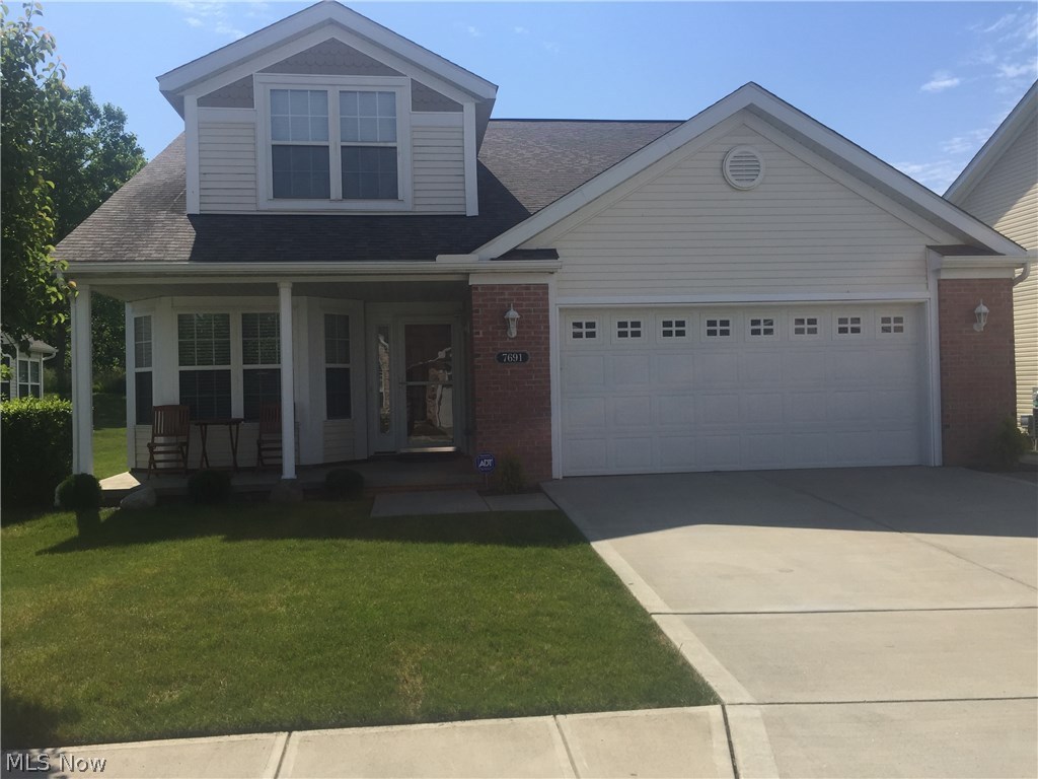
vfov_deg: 48.2
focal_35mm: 29
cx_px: 519
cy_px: 390
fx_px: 870
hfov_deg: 61.7
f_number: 2.2
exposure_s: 1/2326
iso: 32
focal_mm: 4.15
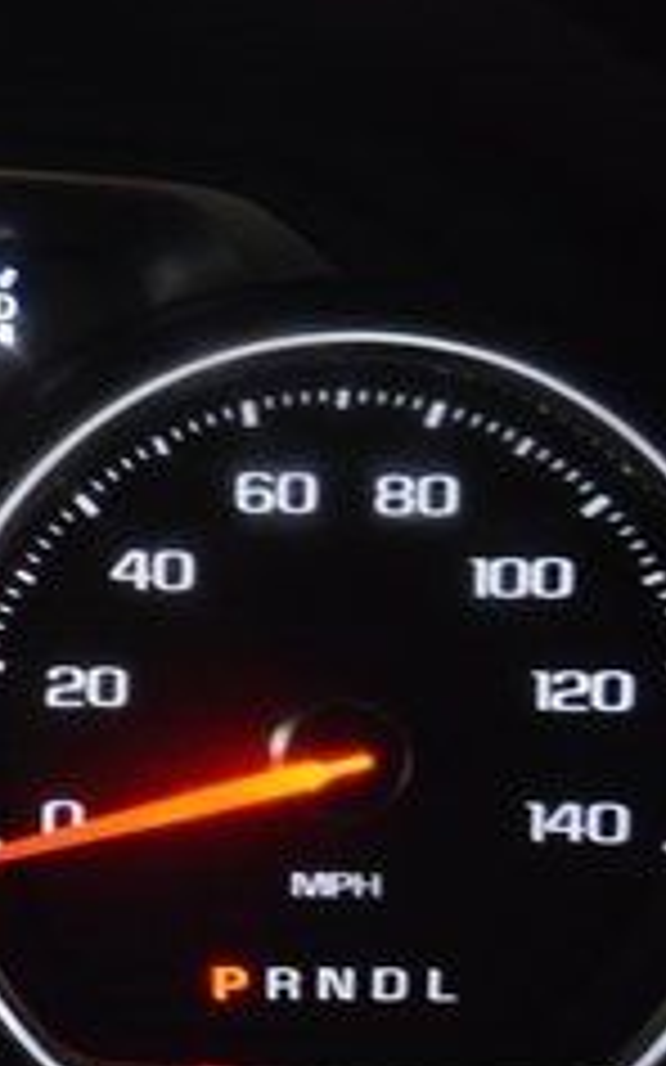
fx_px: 4195
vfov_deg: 14.5
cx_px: -549
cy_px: 506
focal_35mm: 144
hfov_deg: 8.7
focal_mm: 35
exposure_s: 1/50
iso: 3200
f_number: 4.2
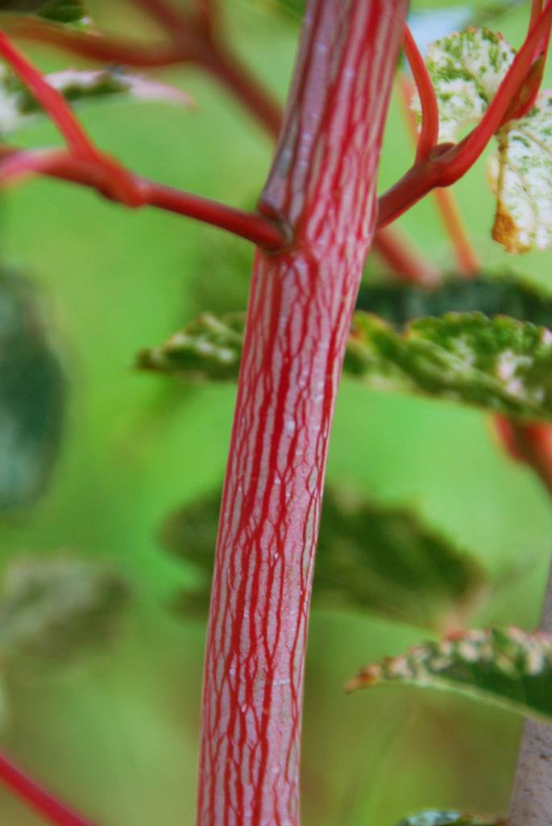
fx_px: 6883
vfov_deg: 6.9
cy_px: 413
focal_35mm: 300
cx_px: 276
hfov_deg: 4.6
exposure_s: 1/100
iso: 400
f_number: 5.6
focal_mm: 200
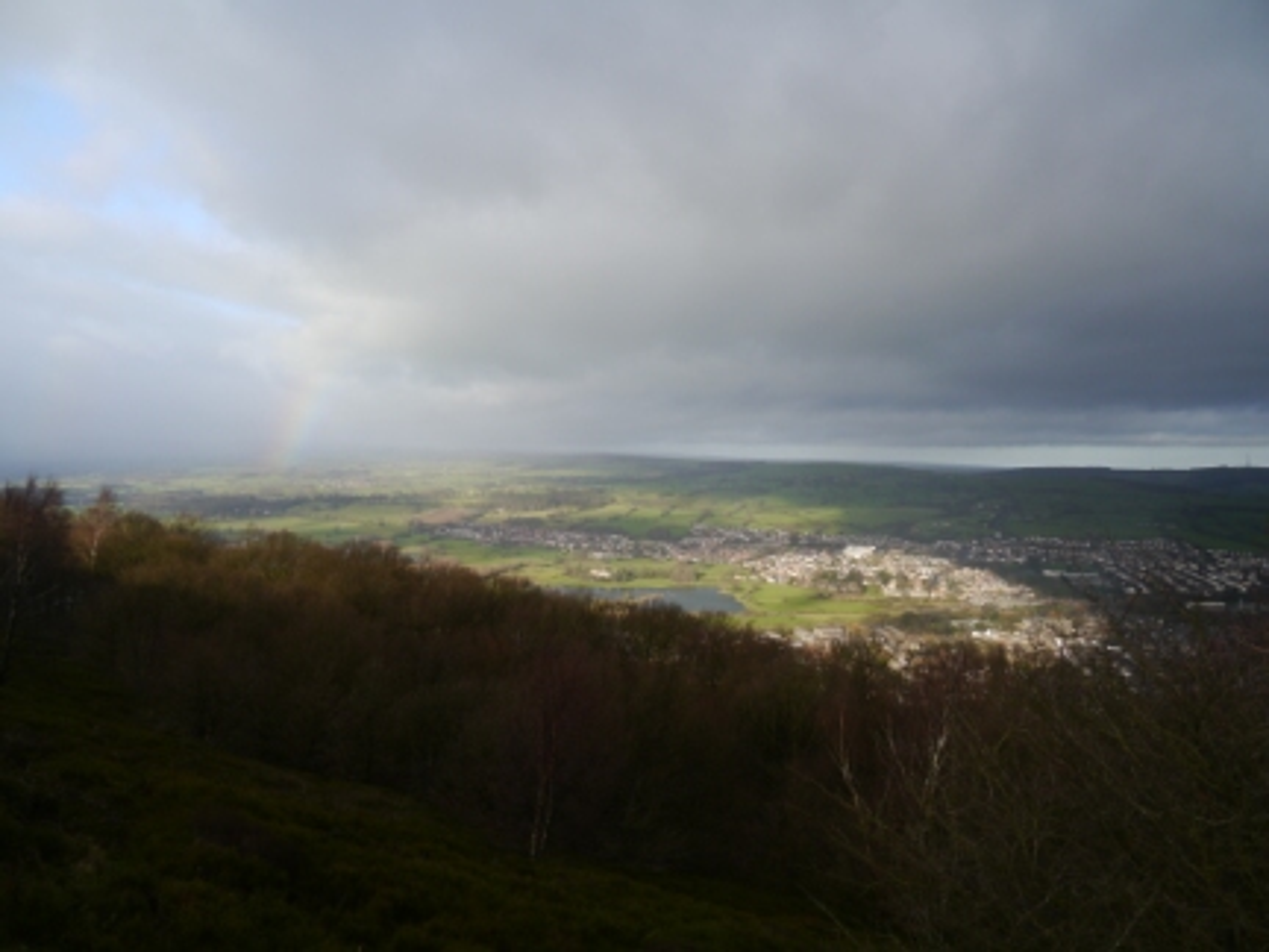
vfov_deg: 49.7
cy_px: 476
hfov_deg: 63.4
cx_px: 634
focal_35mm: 28
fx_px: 1026
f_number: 5.6
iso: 160
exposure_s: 1/320
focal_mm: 14
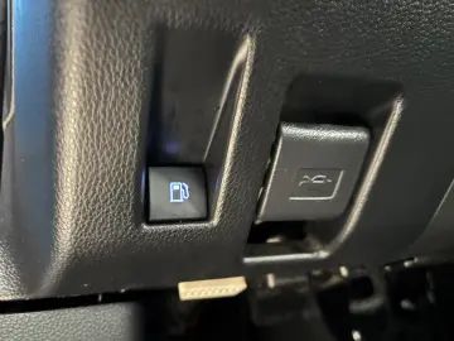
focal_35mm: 26
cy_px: 170
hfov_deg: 67.3
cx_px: 227
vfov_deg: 53.1
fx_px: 341
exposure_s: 1/9
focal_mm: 5.96
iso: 800
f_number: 1.6
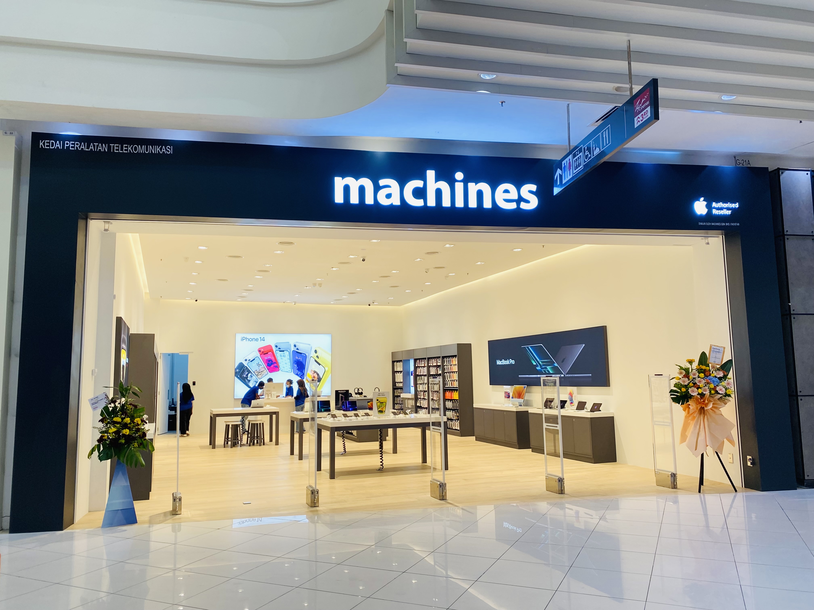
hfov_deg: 67.3
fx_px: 611
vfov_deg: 53.1
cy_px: 305
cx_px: 407
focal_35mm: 26
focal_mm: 4.25
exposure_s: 1/100
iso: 100
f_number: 1.8
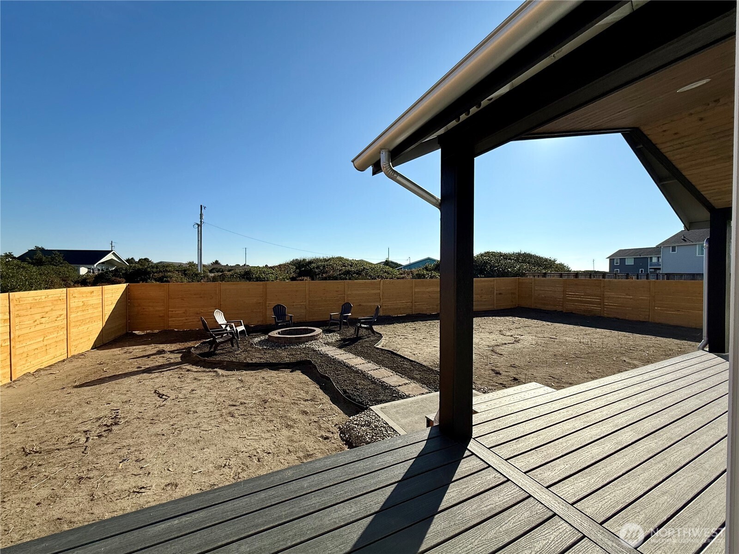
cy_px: 277
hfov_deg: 102.1
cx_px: 370
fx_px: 299
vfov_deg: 85.7
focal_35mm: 14
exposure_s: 1/3289
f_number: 2.2
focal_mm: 2.22
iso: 50
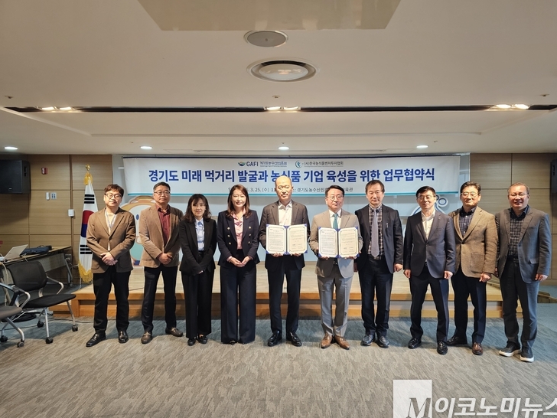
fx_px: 386
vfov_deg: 56.8
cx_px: 290
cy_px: 217
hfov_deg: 71.6
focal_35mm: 24
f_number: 1.7
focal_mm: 6.3
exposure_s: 1/120
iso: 200
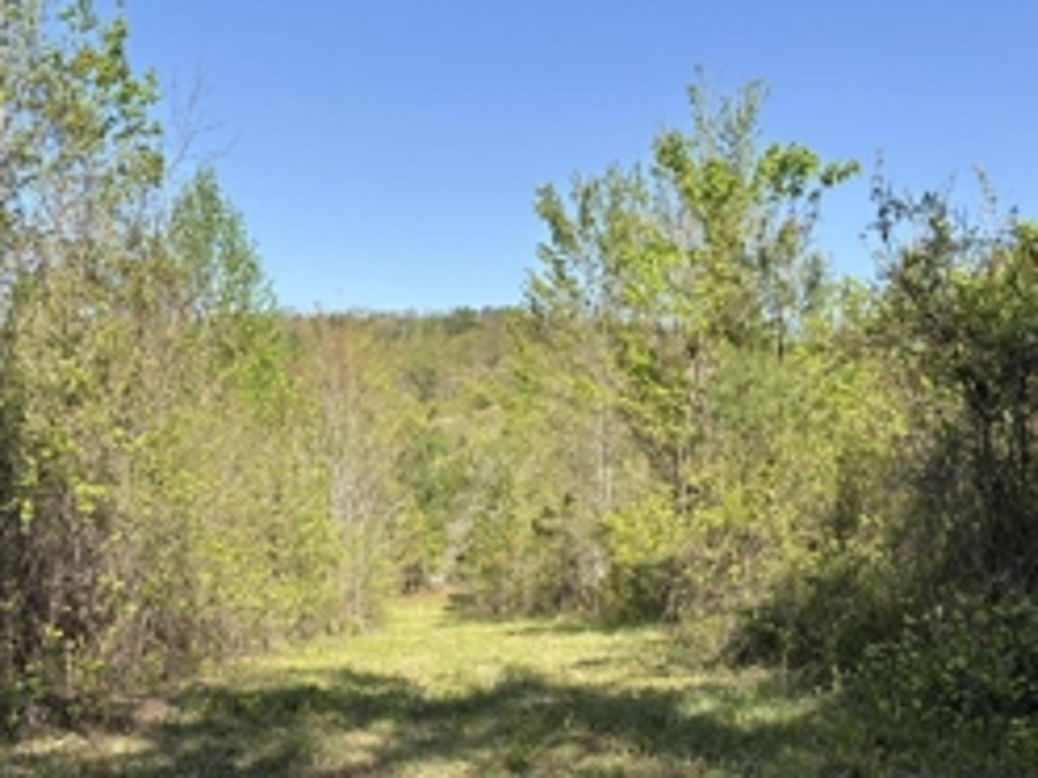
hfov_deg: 44.8
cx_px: 498
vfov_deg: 33.7
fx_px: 1259
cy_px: 577
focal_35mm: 42
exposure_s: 1/1437
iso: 50
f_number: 1.6
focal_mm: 5.96
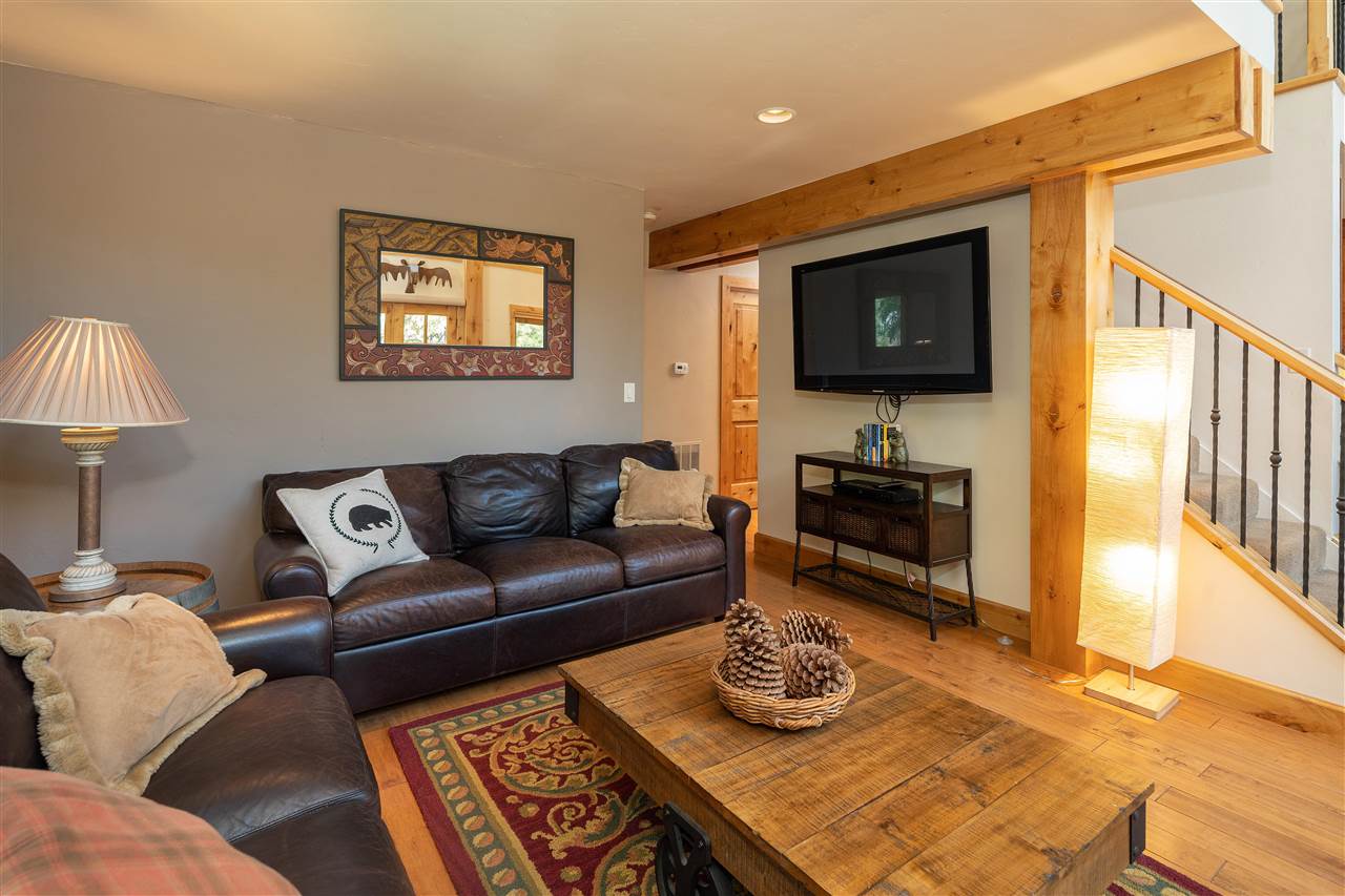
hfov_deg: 93.3
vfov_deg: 70.4
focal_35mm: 17
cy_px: 448
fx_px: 635
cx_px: 672
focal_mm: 17
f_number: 9
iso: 400
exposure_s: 1/8
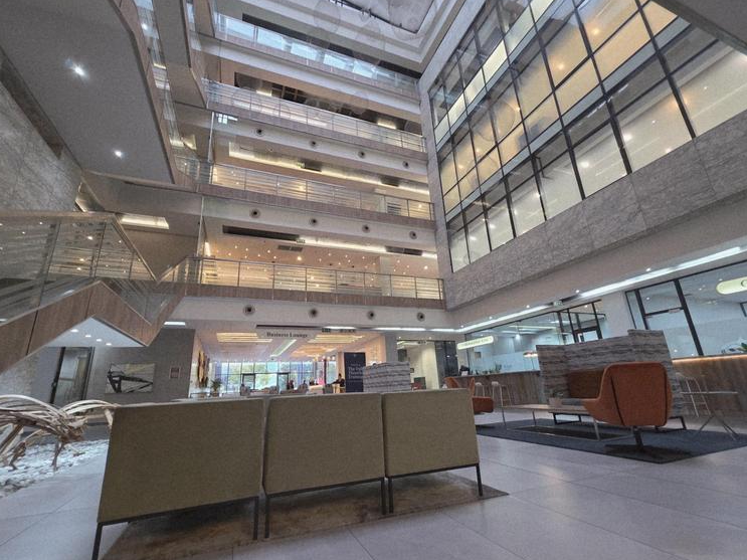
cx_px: 362
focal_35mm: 14
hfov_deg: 102.0
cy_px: 293
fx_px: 302
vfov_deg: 85.6
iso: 320
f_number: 1.9
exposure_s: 1/50
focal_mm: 2.2
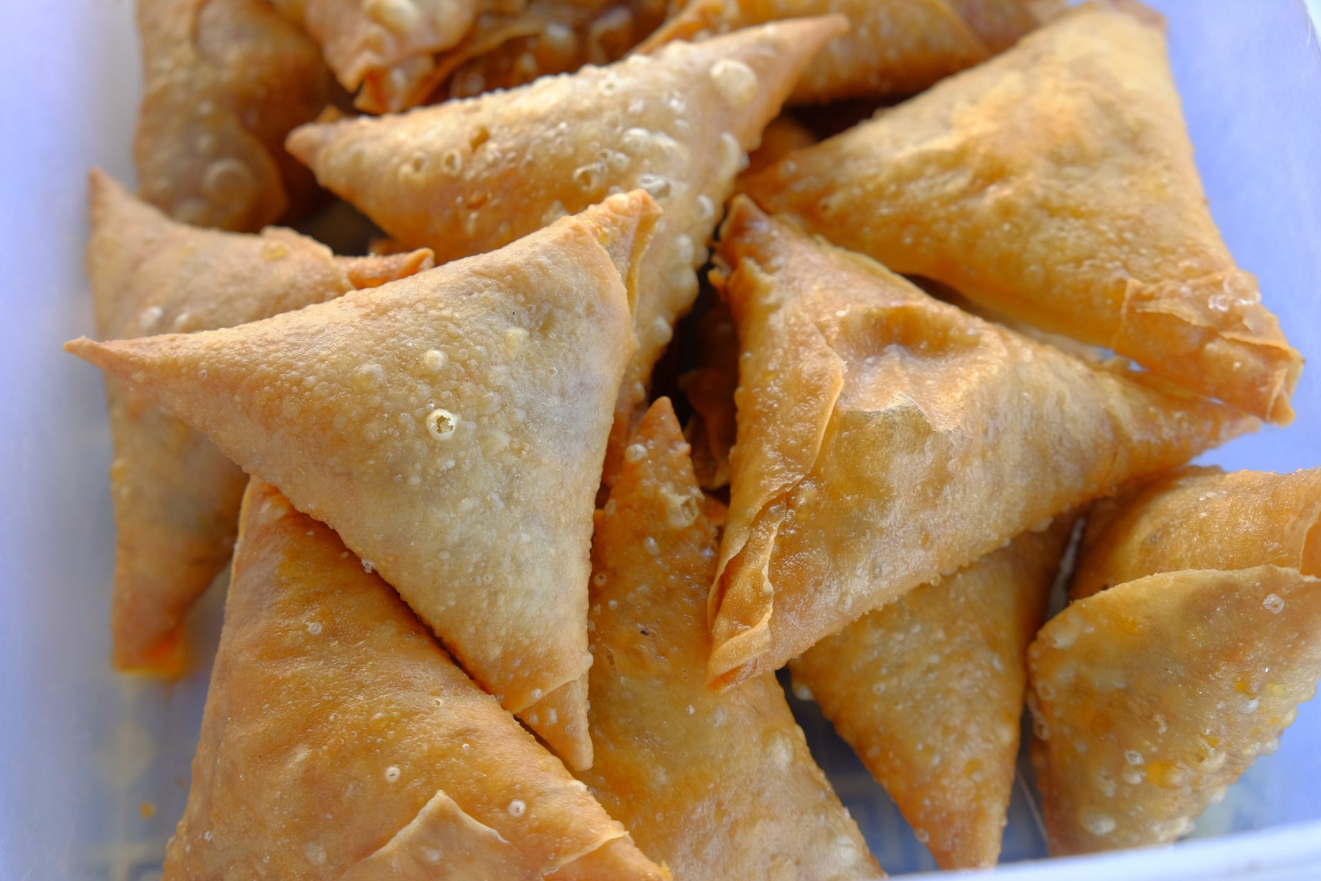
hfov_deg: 46.4
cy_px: 440
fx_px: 1541
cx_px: 660
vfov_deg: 31.9
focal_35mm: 42
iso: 250
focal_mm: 27.7
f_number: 4.5
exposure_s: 1/10
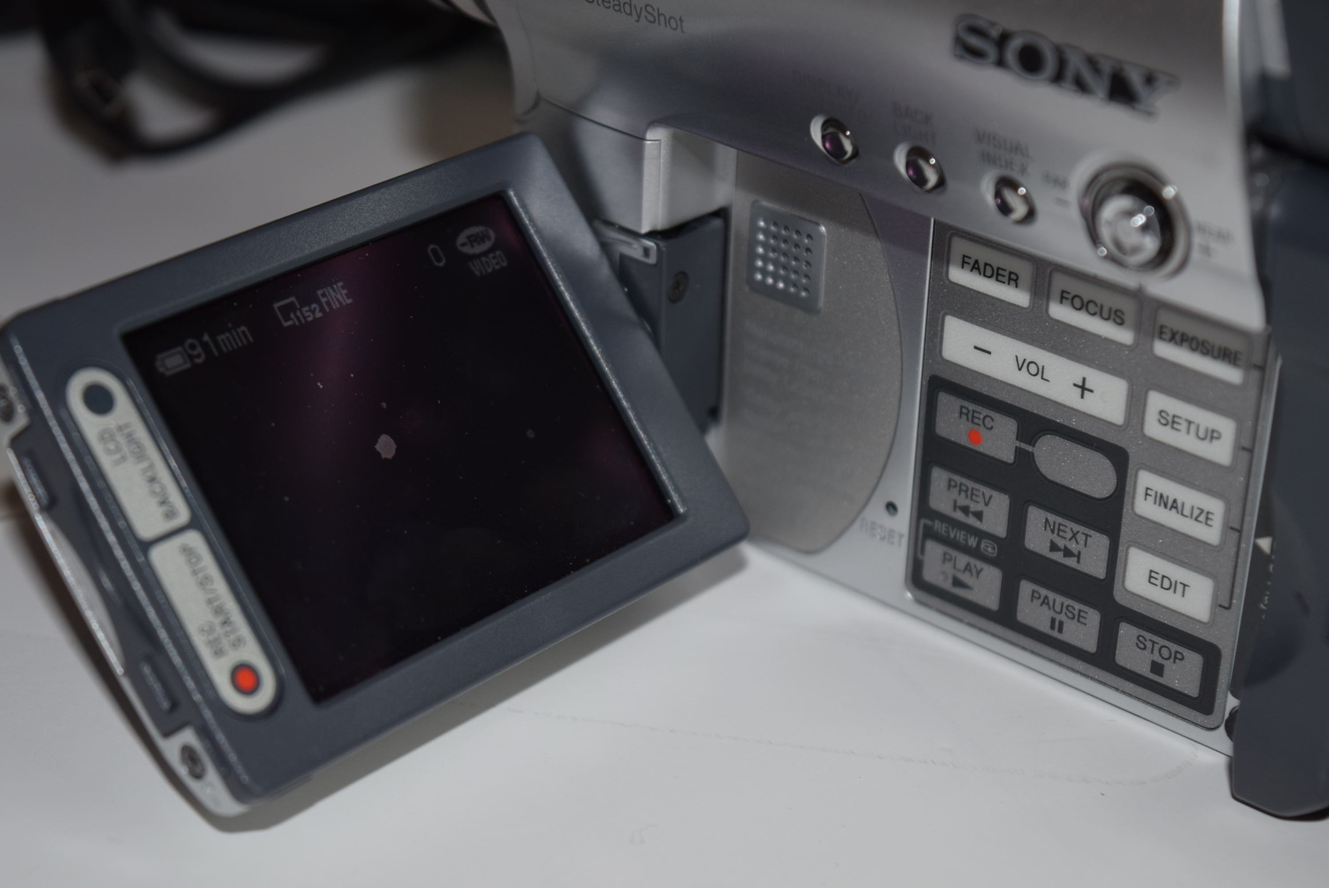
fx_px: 3048
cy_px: 444
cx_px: 664
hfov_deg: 24.6
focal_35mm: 82
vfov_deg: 16.6
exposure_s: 1/125
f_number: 5.6
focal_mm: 55
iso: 250
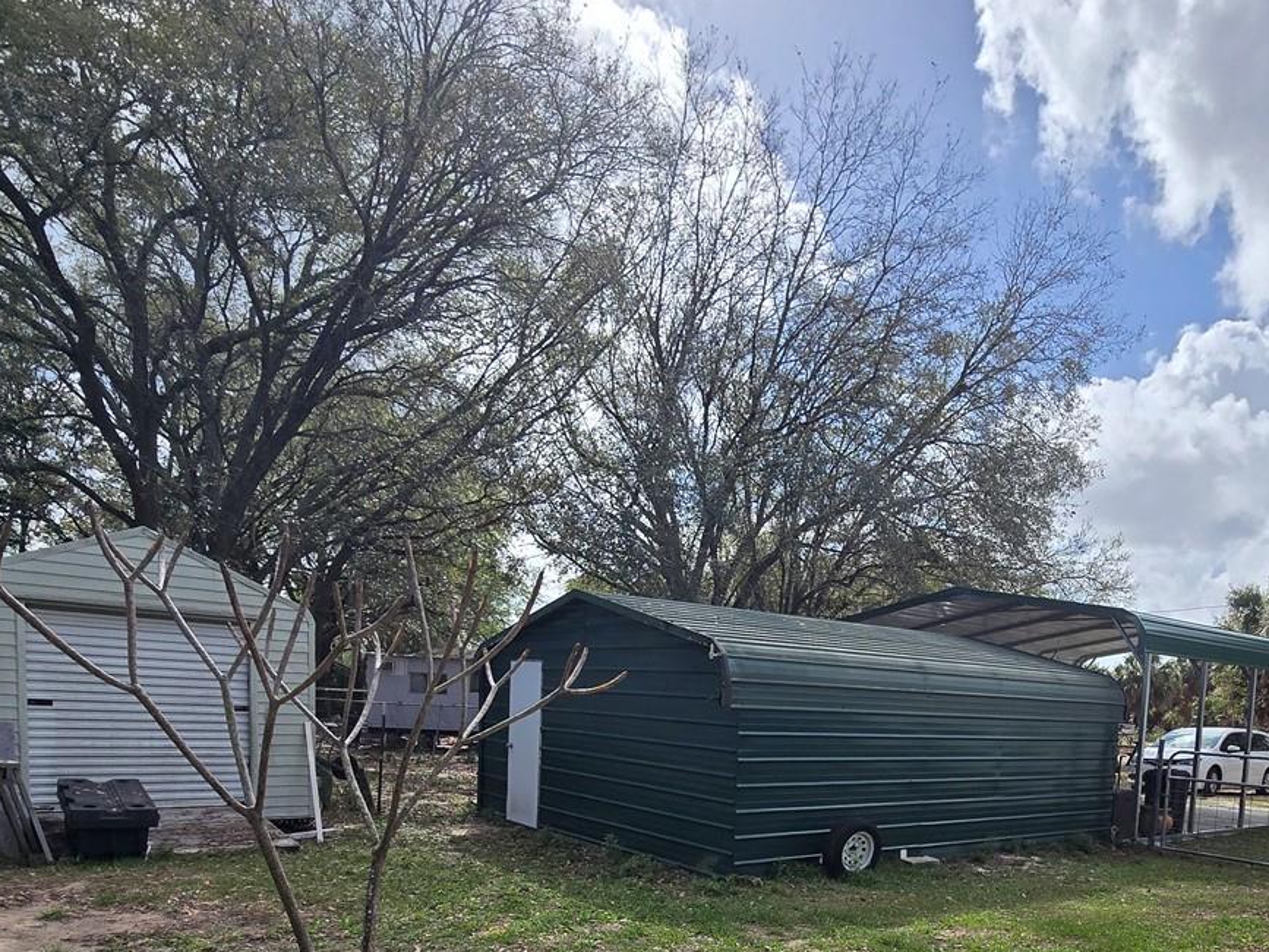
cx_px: 783
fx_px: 880
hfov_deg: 70.6
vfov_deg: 51.9
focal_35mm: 24
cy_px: 806
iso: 50
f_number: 2.2
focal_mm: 2.2
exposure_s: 1/3026
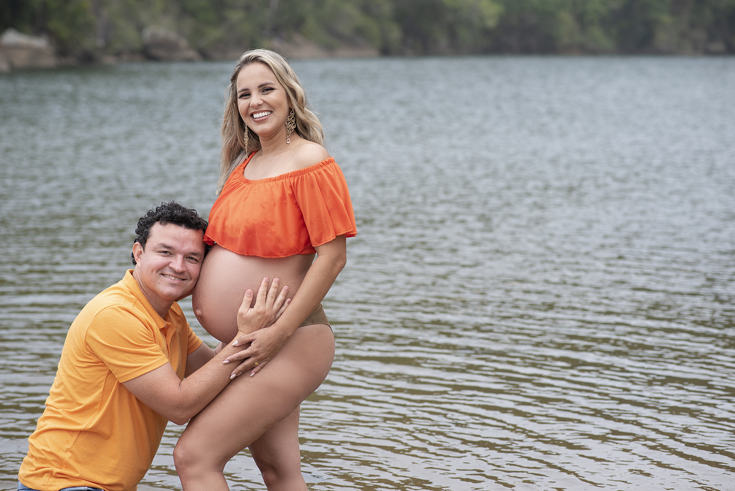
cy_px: 246
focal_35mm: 85
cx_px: 368
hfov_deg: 23.9
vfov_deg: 16.1
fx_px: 1736
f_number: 3.2
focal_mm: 85
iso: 100
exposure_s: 1/800
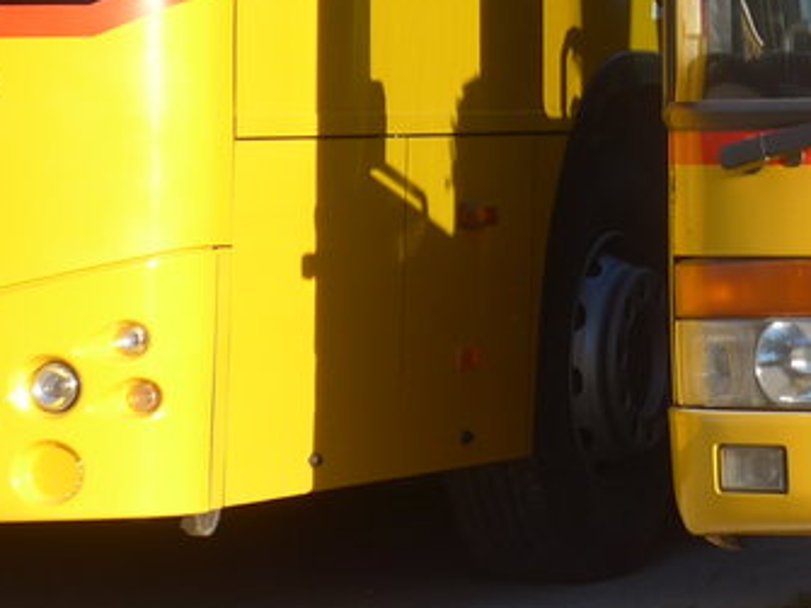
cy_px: -223
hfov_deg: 7.3
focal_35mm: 265
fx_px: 6206
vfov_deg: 5.6
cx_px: 1380
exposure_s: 1/250
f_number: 4.2
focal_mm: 15
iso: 80
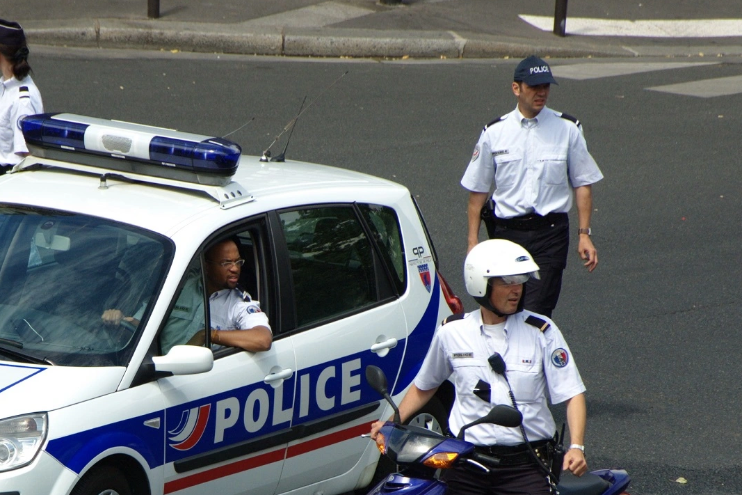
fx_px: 8881
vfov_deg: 3.2
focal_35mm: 431
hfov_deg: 4.8
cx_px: 180
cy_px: 398
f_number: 9.5
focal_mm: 170
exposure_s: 1/500
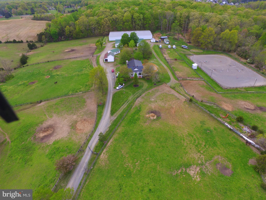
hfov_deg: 81.7
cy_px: 100
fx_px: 154
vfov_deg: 66.0
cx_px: 133
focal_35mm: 20
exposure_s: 1/249
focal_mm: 3.61
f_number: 2.8
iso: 100
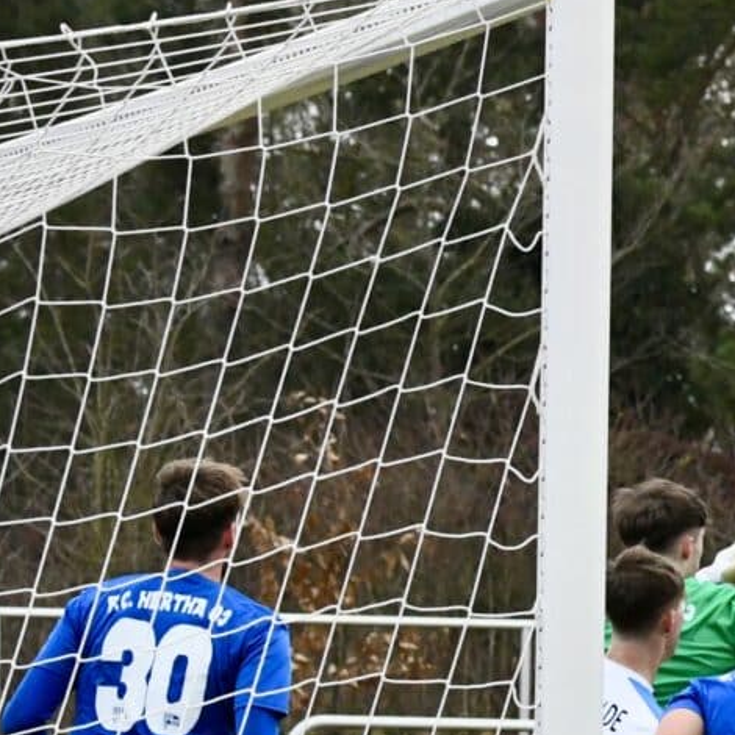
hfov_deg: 4.8
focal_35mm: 363
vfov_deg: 4.8
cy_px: 748
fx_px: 8720
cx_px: 1137
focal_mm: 98
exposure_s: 1/1600
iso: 3200
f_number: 8
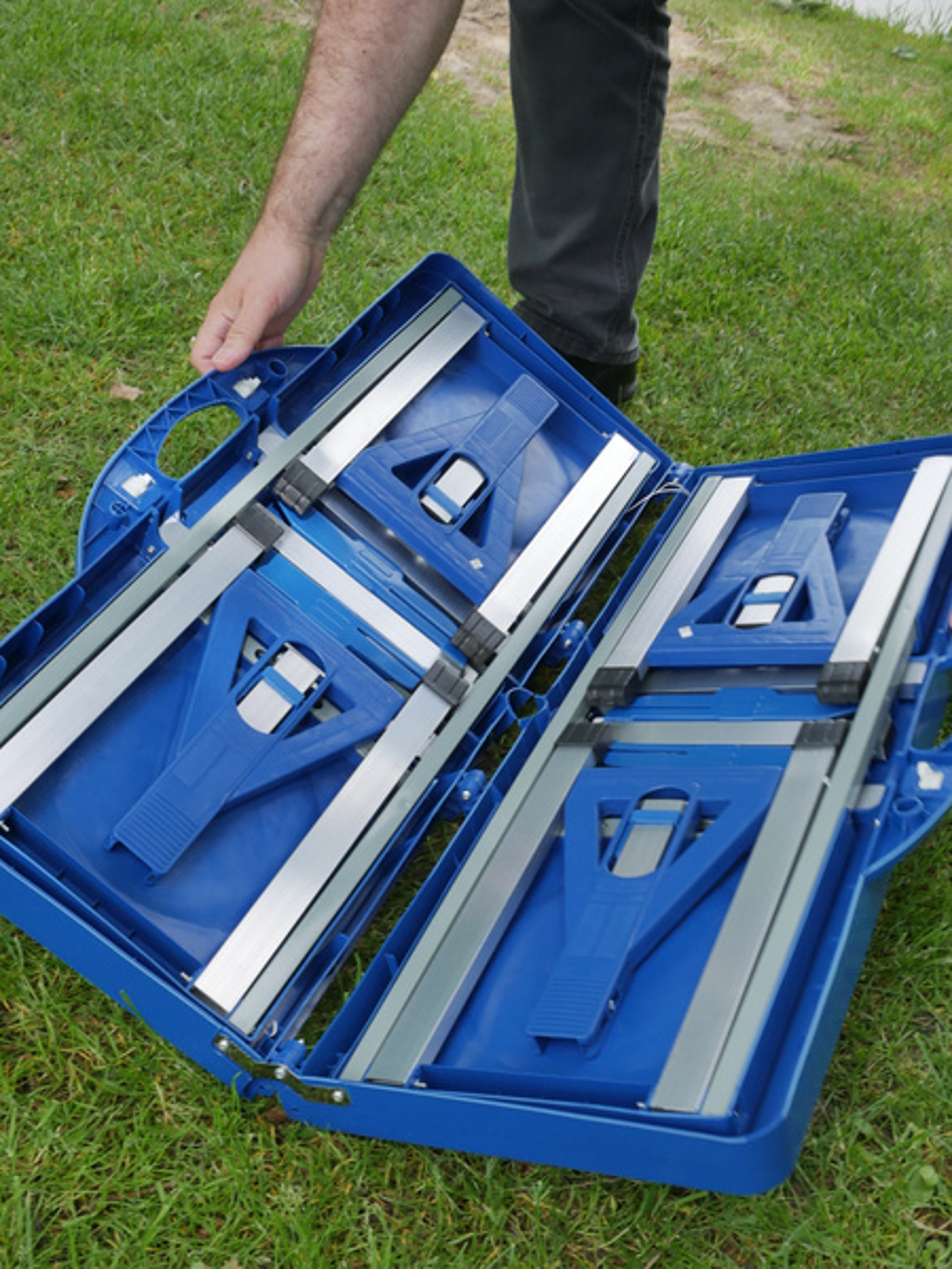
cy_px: 634
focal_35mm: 50
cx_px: 476
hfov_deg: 29.1
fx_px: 1833
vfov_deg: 38.2
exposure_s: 1/160
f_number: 9
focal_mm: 25
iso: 400
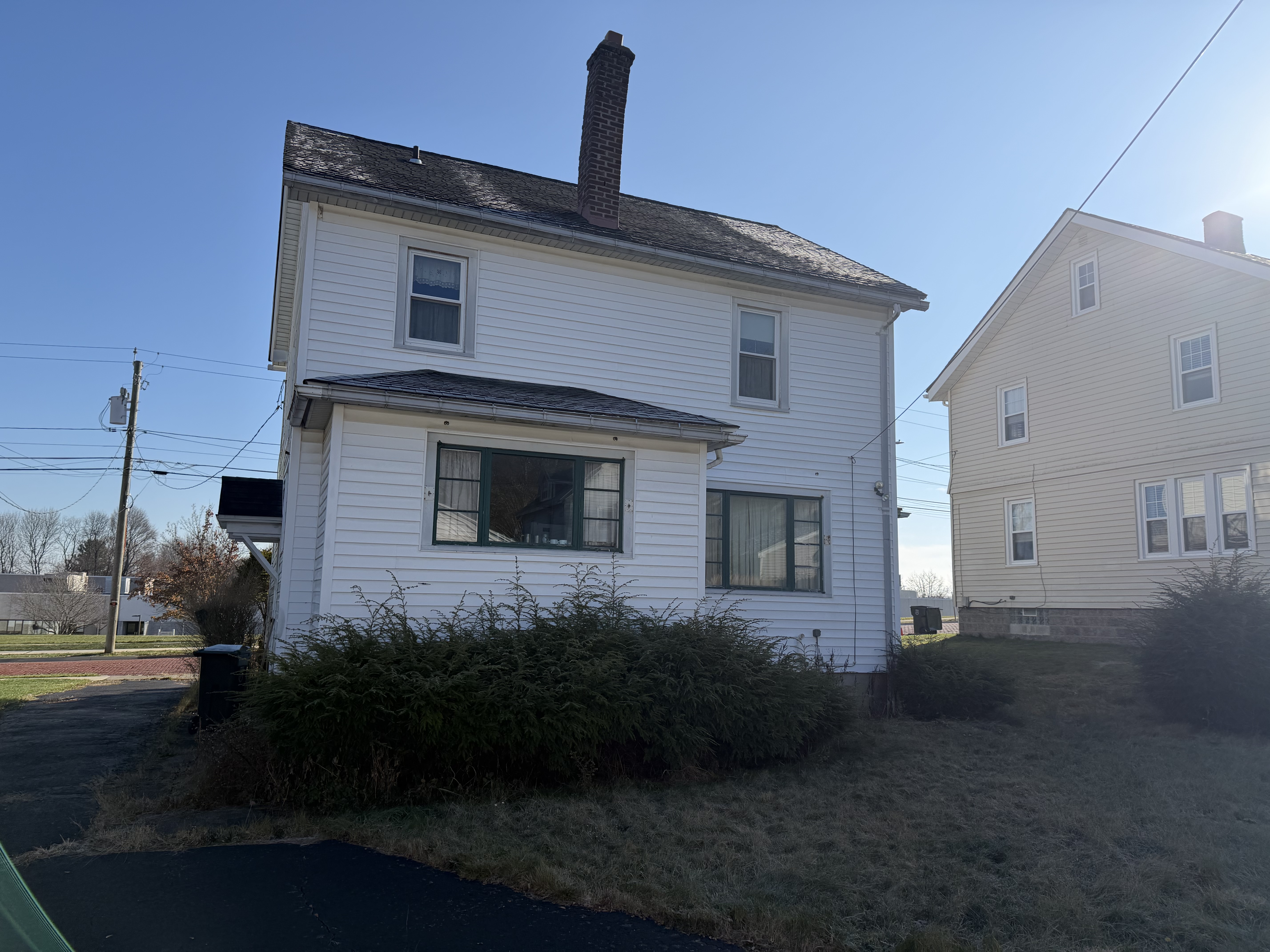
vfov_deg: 56.8
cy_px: 476
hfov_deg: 71.6
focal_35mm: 24
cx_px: 635
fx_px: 881
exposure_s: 1/5714
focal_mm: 6.76
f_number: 1.78
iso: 100
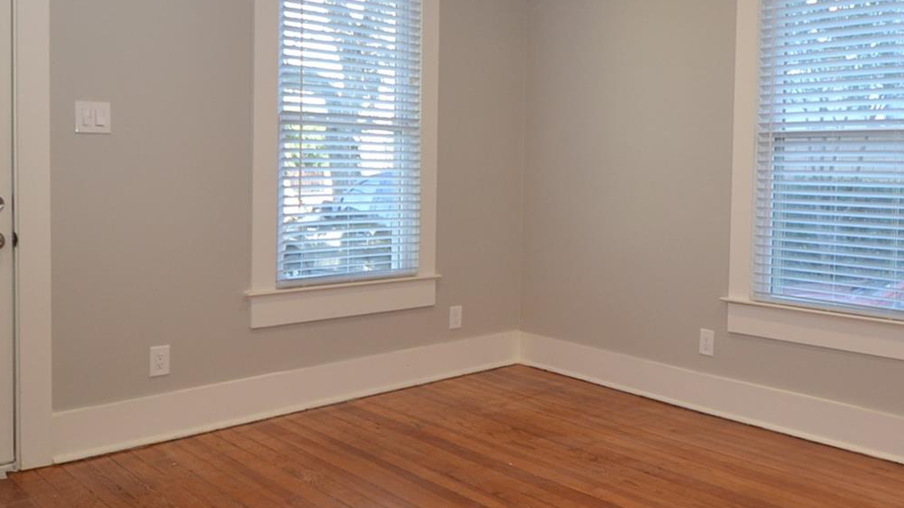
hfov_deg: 60.0
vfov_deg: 36.6
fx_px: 767
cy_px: 205
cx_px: 577
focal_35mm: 32
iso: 400
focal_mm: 10
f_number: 4
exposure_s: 1/60
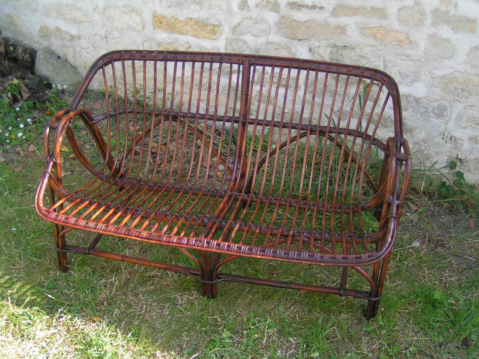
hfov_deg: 49.0
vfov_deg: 37.7
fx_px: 526
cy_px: 180
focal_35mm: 38
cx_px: 240
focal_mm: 5.8
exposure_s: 1/125
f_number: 2.8
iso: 50
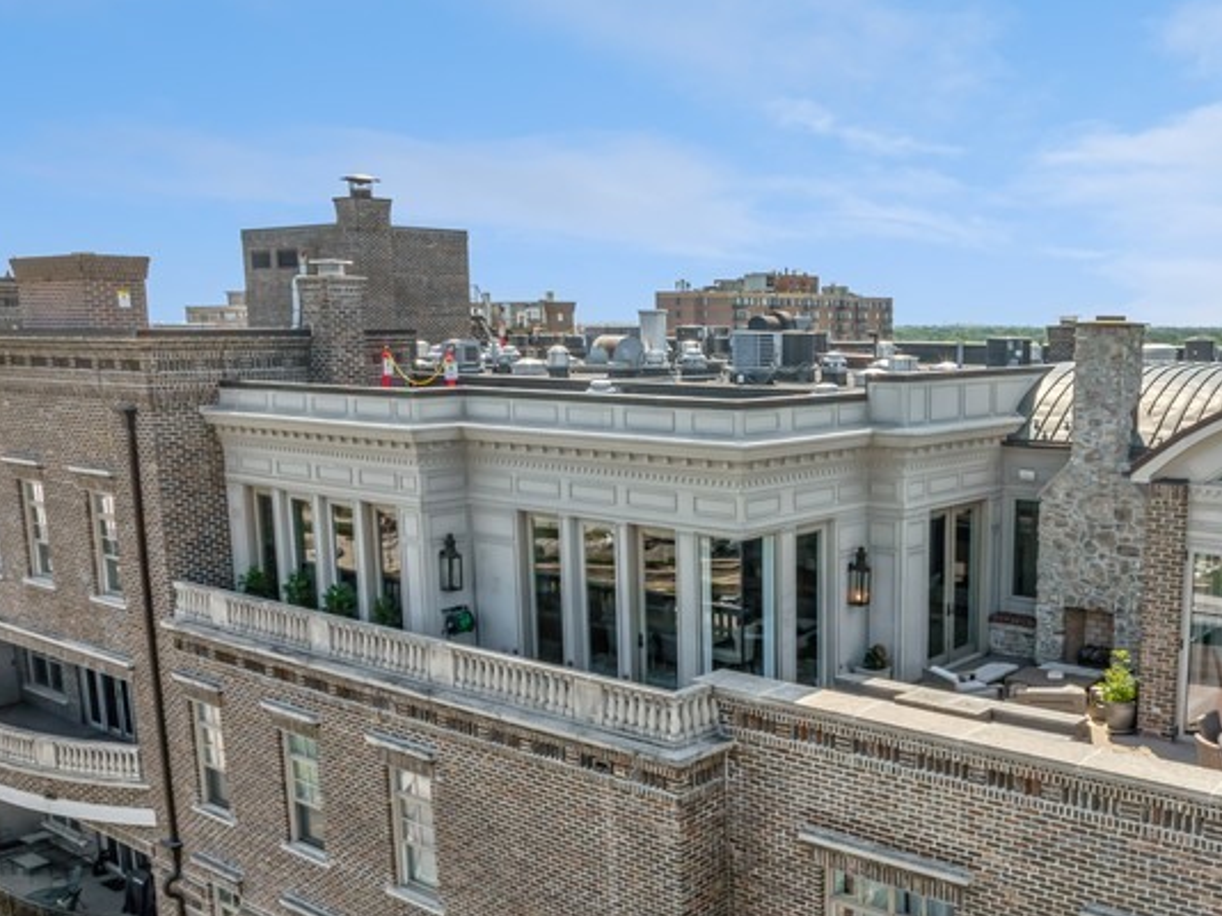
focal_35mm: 36
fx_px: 1270
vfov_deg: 39.3
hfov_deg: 50.0
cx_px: 859
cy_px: 586
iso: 100
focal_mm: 12.29
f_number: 11
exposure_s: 1/120
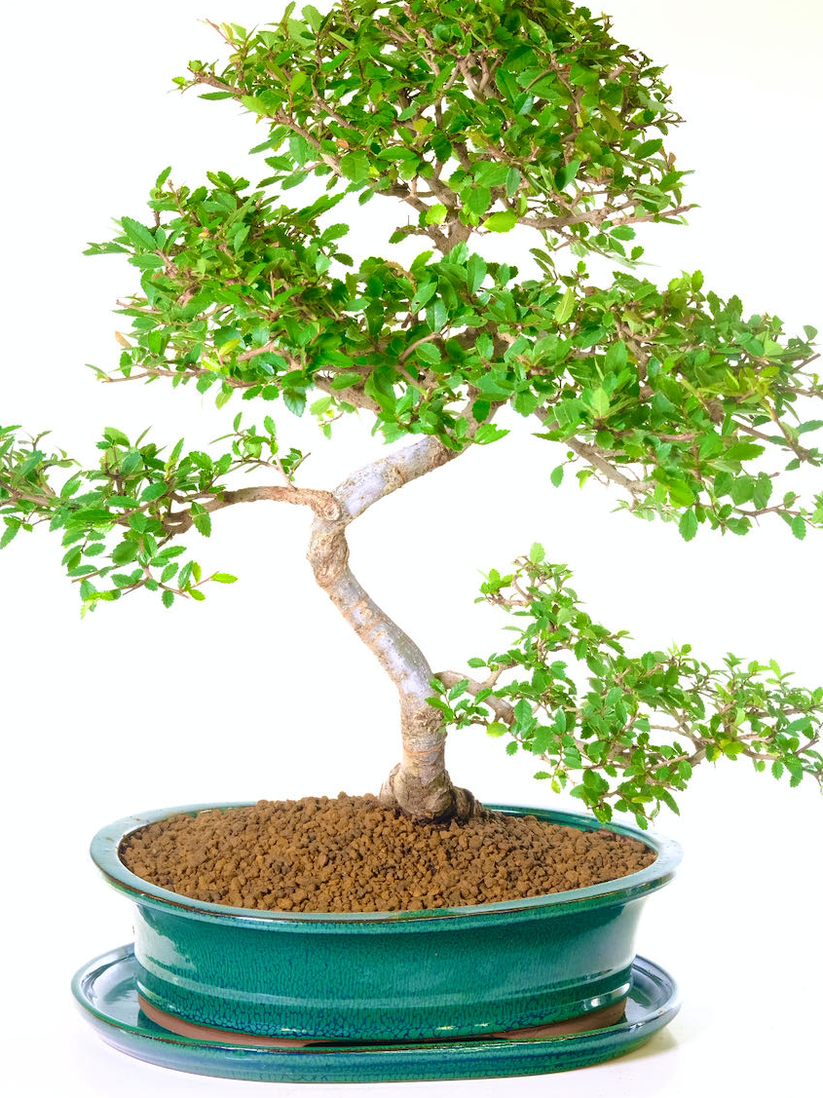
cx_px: 415
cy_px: 504
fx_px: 3012
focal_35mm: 95
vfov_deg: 20.6
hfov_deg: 15.6
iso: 1600
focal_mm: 57.8
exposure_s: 1/13
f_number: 11
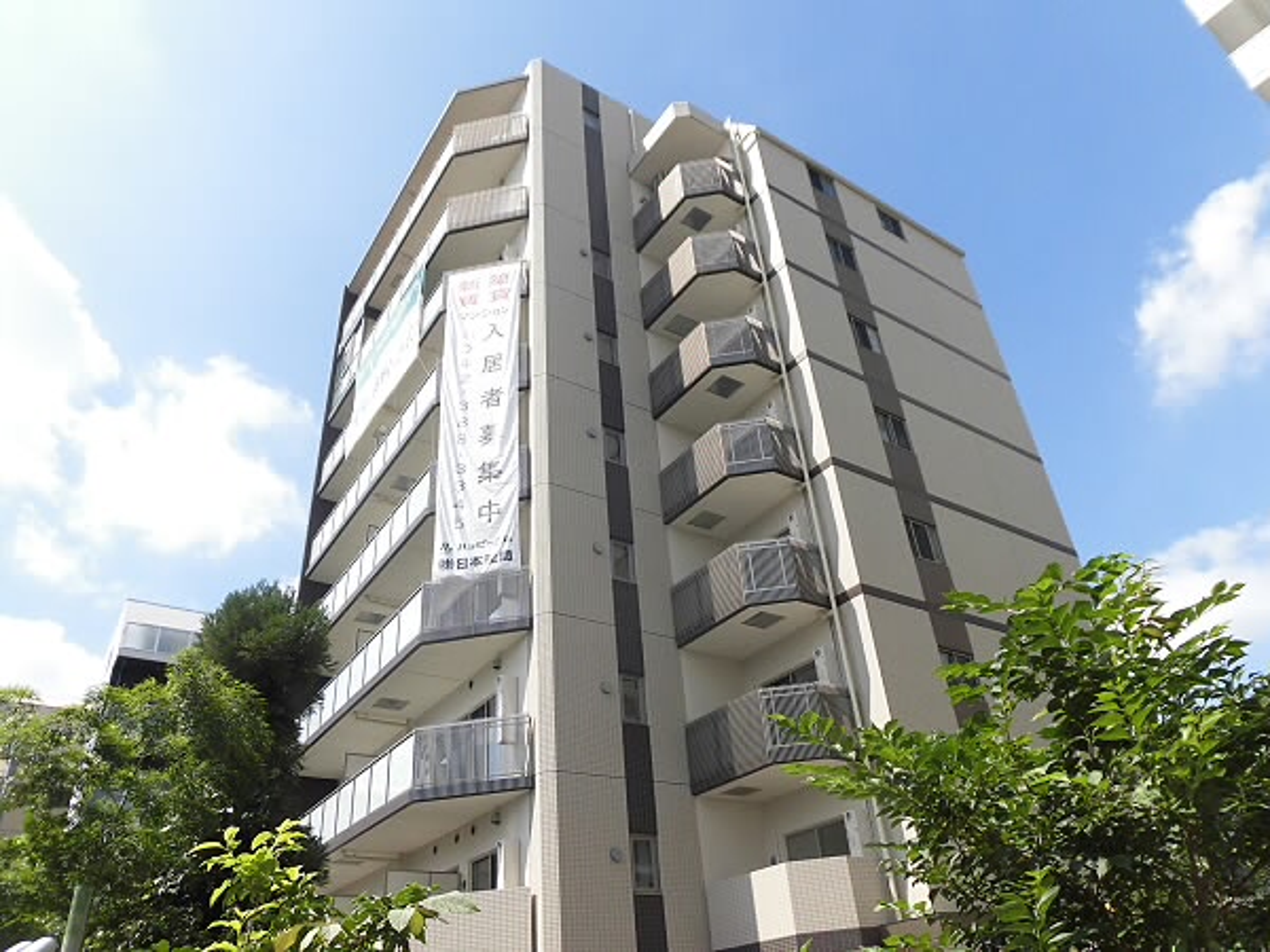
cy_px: 476
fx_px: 881
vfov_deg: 56.8
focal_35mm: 24
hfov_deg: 71.6
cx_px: 635
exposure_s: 1/200
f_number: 7.8
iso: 100
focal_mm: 4.3
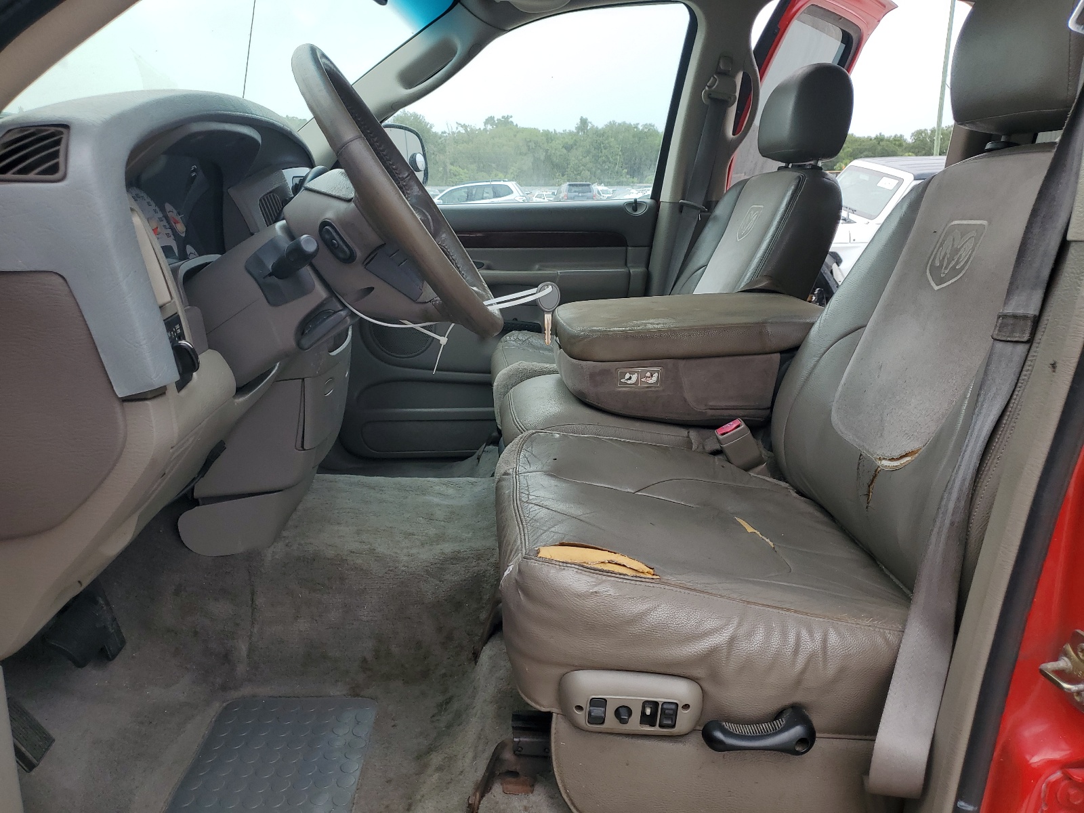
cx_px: 542
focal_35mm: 26
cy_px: 406
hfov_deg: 67.3
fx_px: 814
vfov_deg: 53.1
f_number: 1.5
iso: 50
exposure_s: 1/833
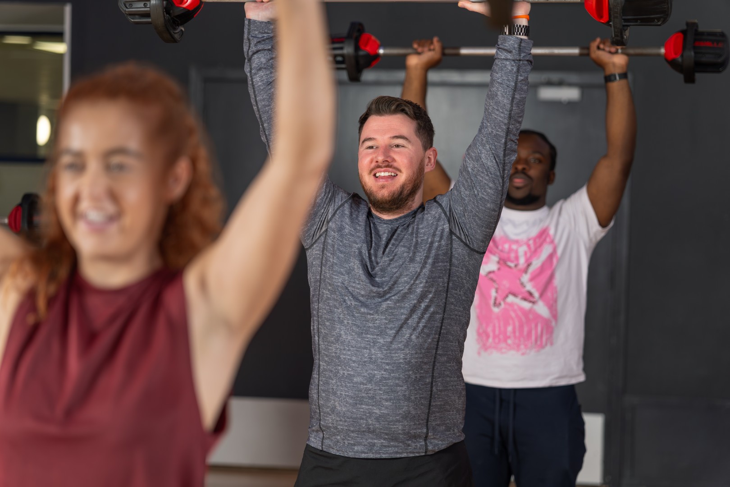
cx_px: 365
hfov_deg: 19.5
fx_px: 2129
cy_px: 244
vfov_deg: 13.0
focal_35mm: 105
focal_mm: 105
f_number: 3.2
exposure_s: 1/100
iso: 200
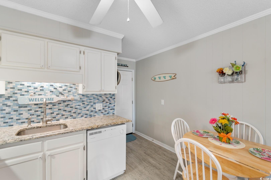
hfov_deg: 100.4
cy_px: 90
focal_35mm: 15
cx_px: 136
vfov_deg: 77.3
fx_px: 113
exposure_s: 1/2
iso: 100
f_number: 4.5
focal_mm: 10
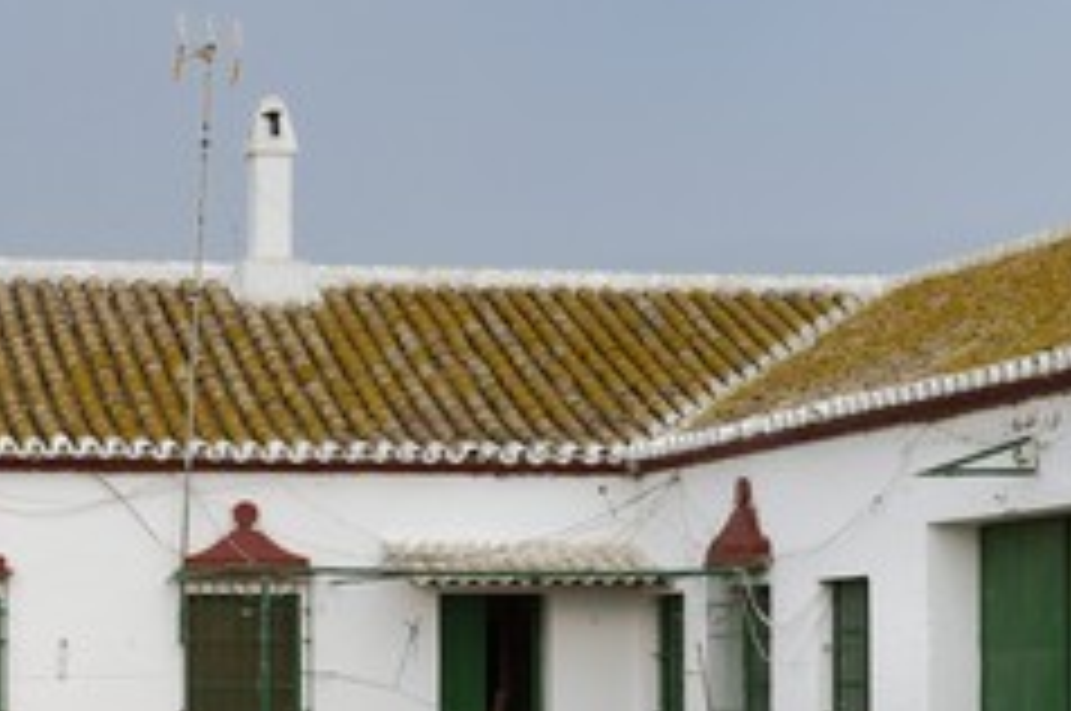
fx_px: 3149
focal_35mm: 106
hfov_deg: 19.1
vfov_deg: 12.8
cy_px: 608
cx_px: 180
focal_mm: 60
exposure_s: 1/320
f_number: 9
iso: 800
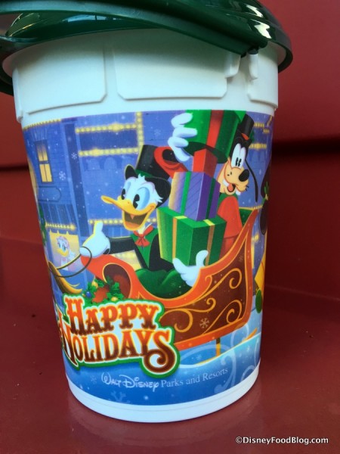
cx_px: 170
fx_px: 380
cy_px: 227
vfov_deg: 61.7
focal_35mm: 29
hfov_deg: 48.2
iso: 25
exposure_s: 1/30
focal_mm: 4.15
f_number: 2.2
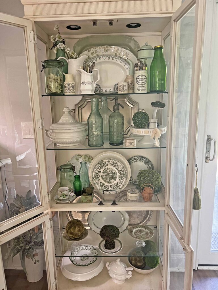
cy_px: 145
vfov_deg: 67.3
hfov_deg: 53.1
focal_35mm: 26
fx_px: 218
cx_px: 109
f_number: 1.5
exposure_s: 1/60
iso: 200
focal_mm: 5.7
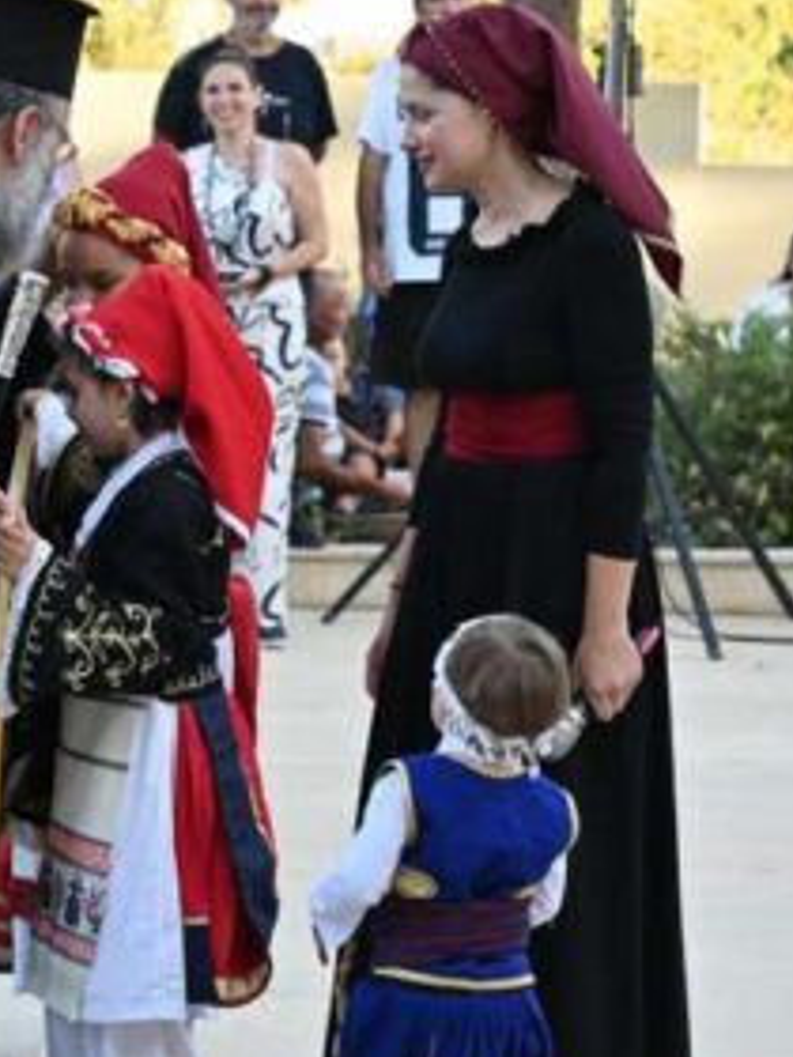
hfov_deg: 6.8
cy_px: 423
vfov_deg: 9.0
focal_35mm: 219
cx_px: 125
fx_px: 6689
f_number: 6.3
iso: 400
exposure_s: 1/125
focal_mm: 85
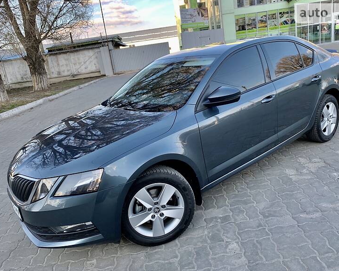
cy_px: 138
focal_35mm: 28
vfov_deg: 51.5
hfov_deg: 62.1
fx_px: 281
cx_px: 181
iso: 25
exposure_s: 1/154
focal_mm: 4.2
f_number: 1.8
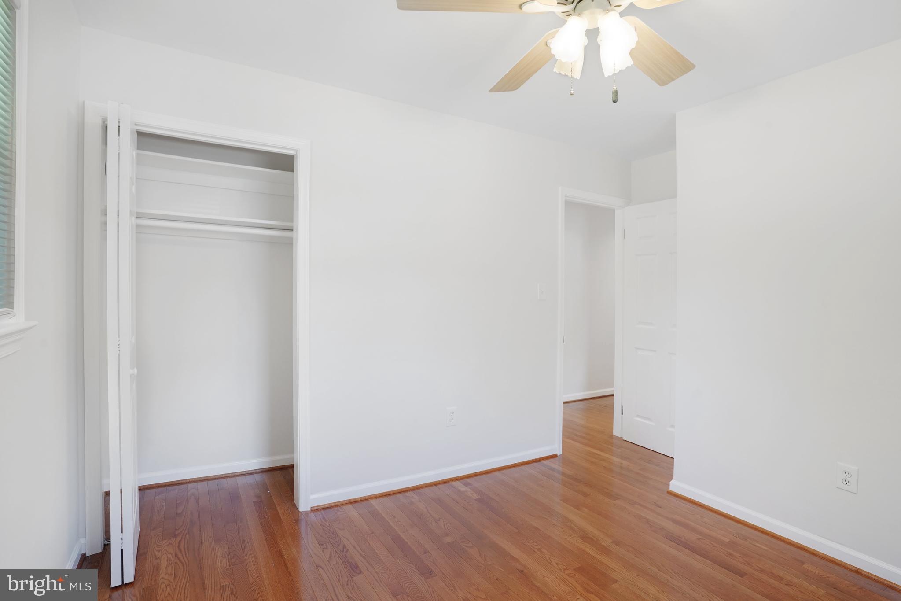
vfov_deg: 70.4
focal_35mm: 17
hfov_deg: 93.3
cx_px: 450
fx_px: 425
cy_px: 300
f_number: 8
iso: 1250
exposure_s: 1/25
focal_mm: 17
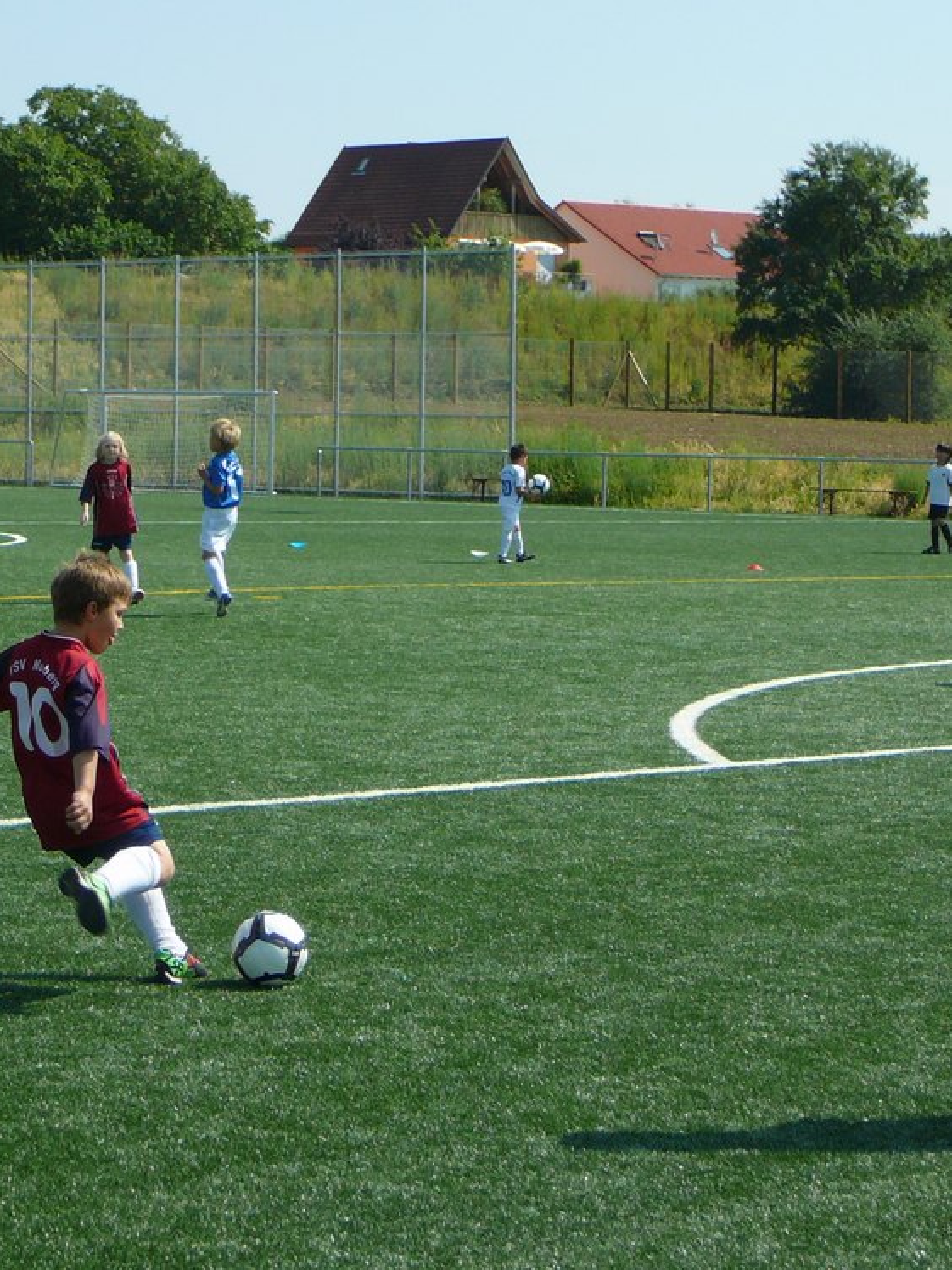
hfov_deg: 14.3
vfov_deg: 19.1
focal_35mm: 103
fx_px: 3777
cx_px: 290
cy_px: 635
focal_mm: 11.5
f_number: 3.7
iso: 80
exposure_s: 1/800
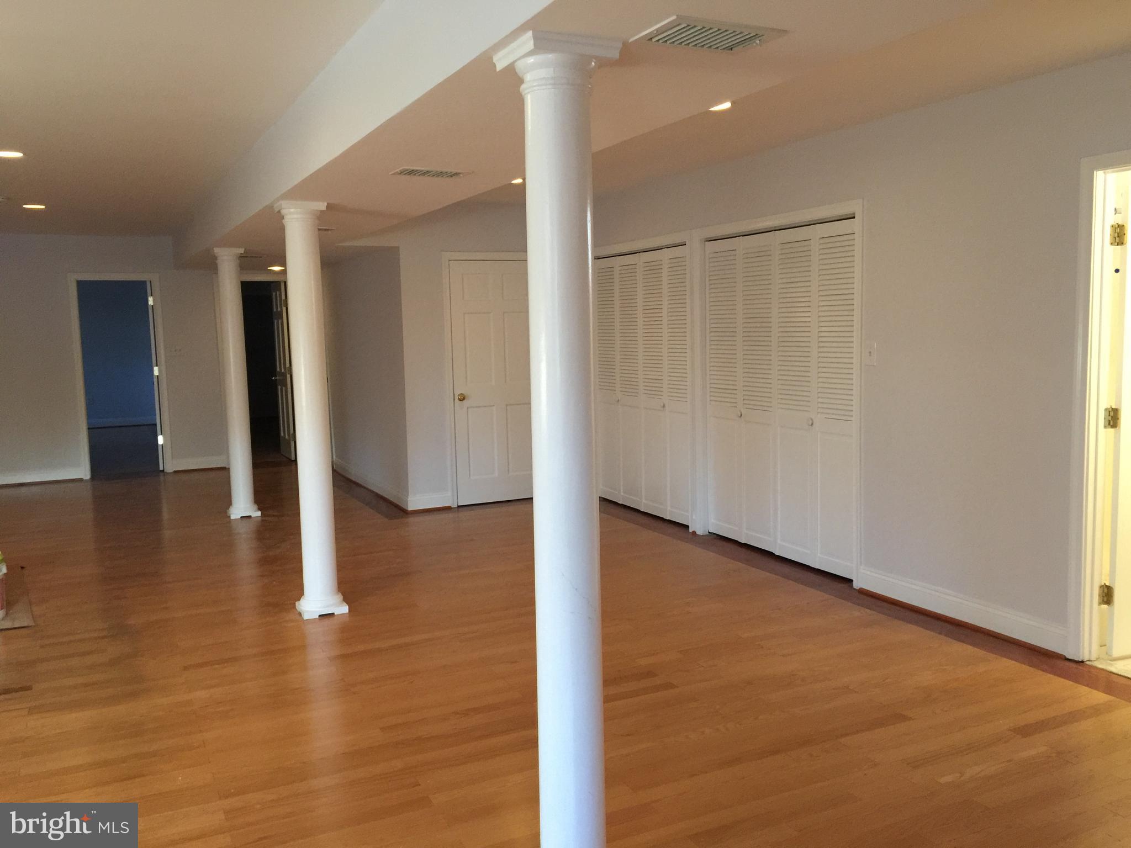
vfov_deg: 48.2
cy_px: 424
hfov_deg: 61.7
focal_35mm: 29
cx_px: 566
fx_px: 948
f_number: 2.2
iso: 125
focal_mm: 4.15
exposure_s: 1/15
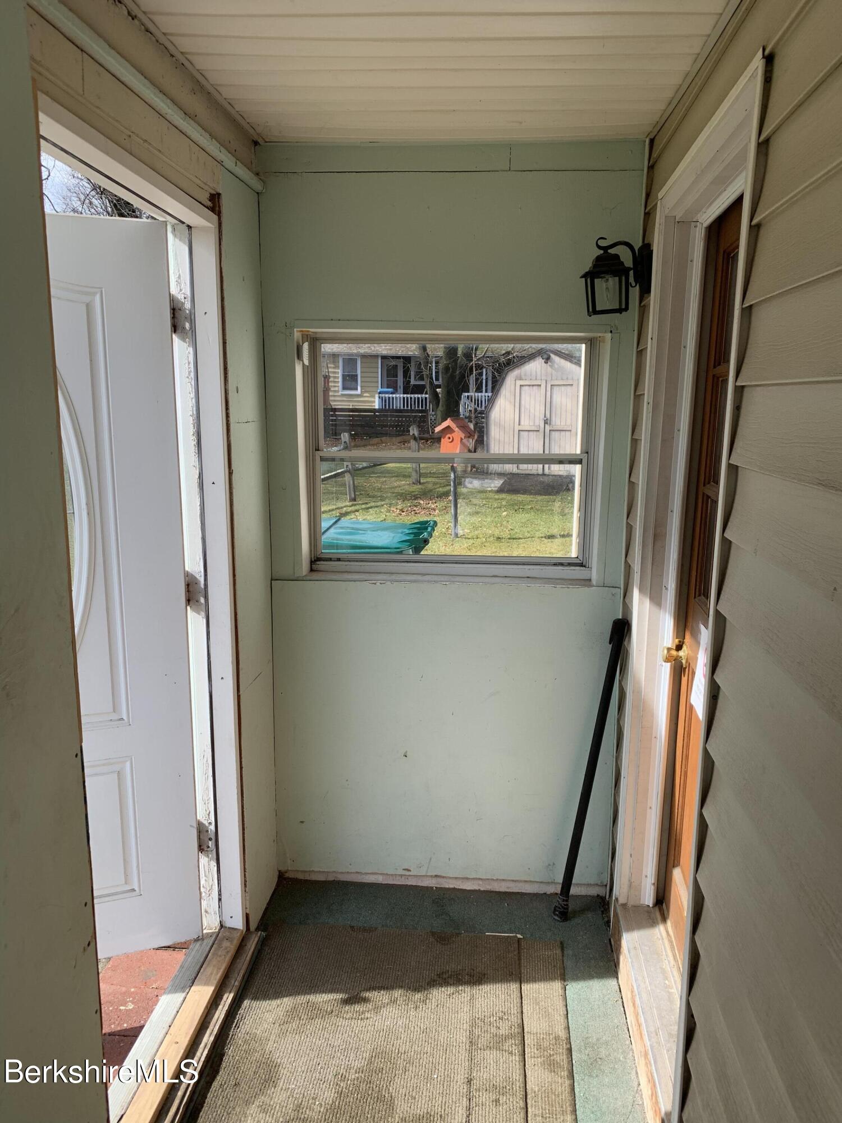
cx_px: 421
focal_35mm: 26
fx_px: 843
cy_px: 562
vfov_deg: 67.3
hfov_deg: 53.1
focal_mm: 4.25
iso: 25
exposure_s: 1/631
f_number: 1.8
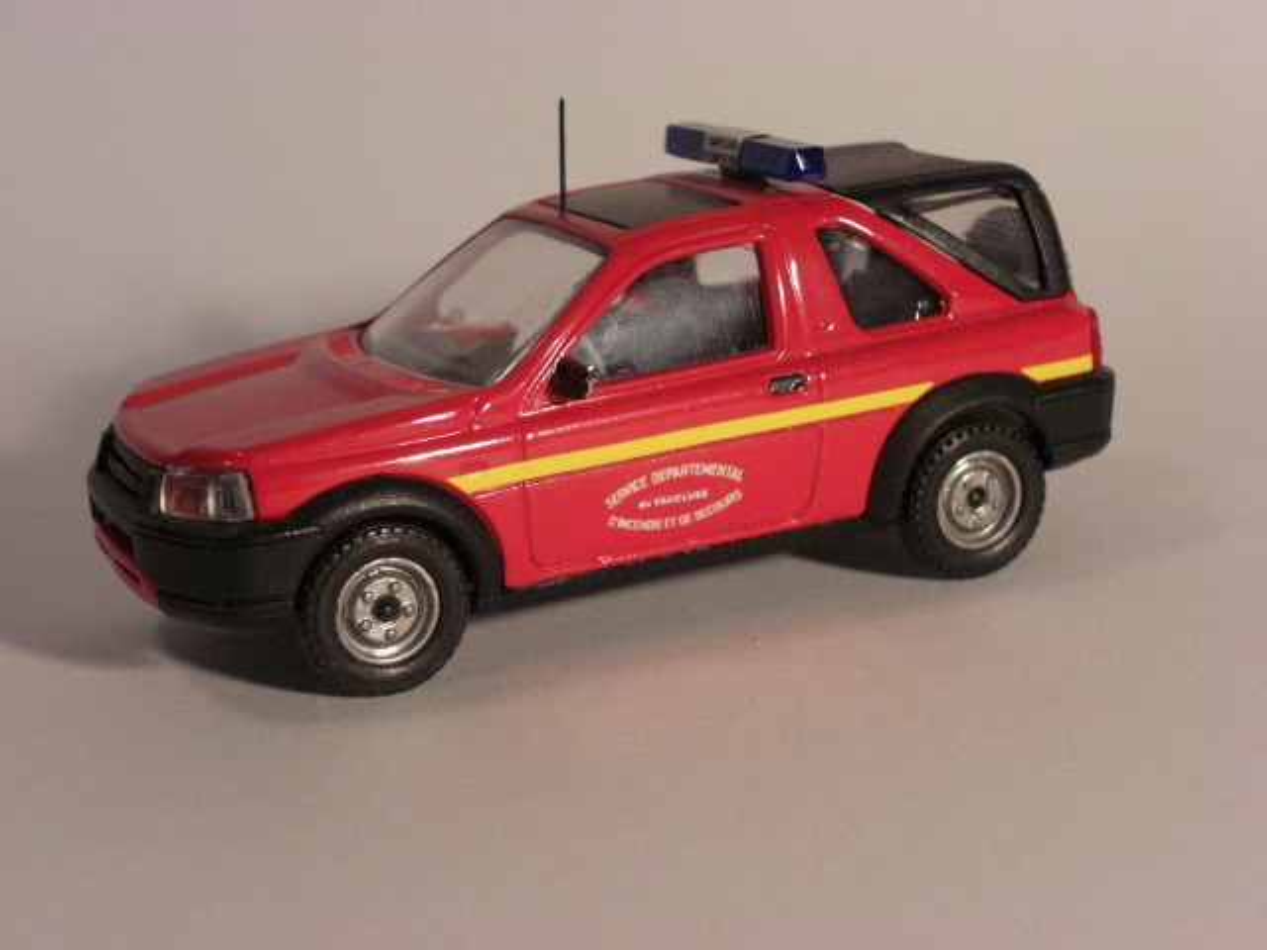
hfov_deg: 28.6
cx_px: 634
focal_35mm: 68
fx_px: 2489
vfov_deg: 21.6
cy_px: 475
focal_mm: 14.2
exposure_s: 1/125
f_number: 4
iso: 800
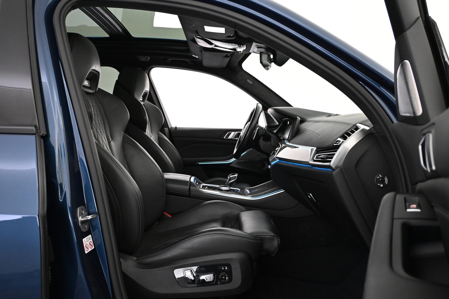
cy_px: 150
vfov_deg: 44.6
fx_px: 365
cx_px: 224
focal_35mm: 29
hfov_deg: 63.2
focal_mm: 19.5
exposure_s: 1/30
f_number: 3.8
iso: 1600
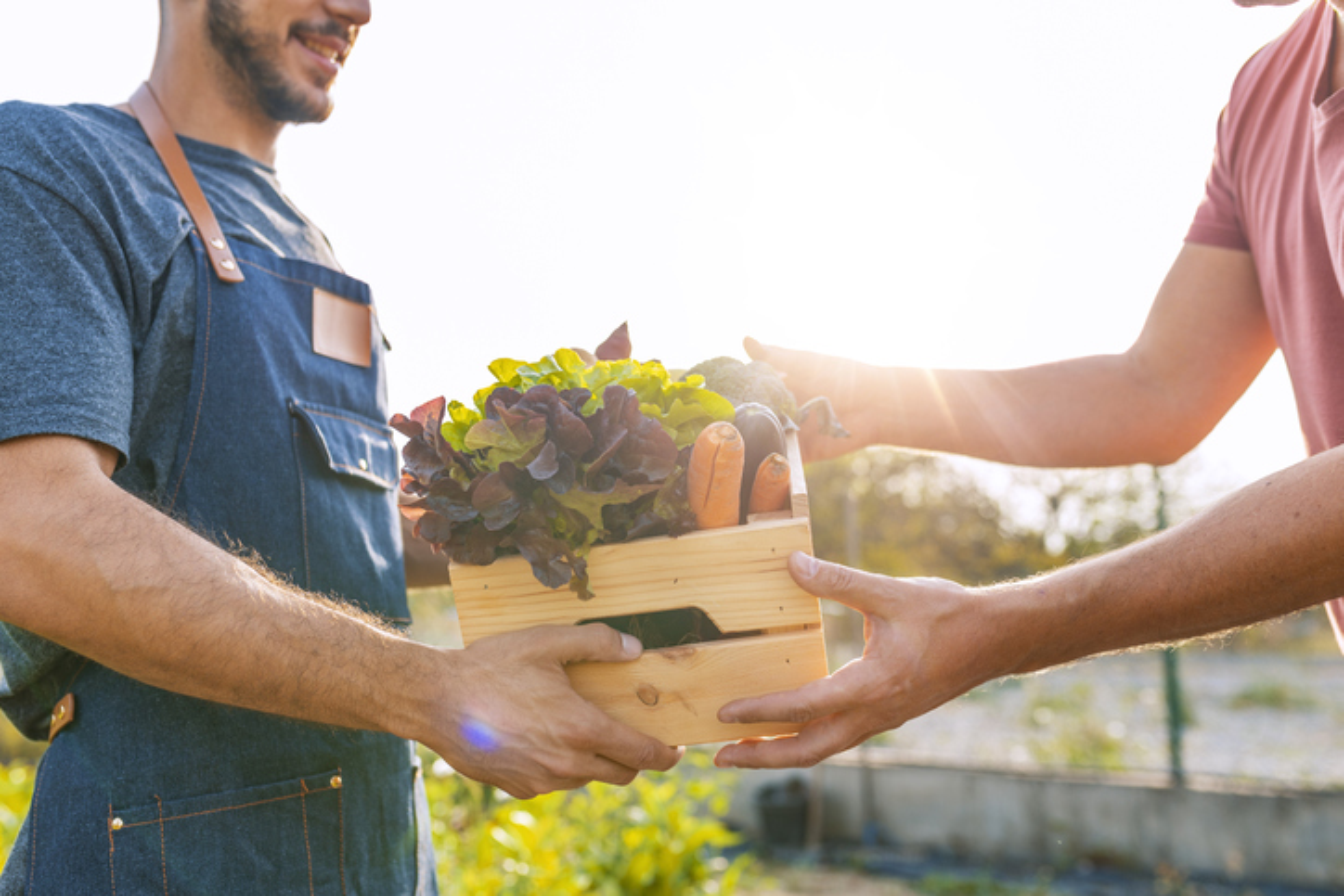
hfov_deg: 54.4
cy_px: 448
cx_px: 672
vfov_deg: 37.9
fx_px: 1307
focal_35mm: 35
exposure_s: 1/400
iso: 100
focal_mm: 35
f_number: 3.2
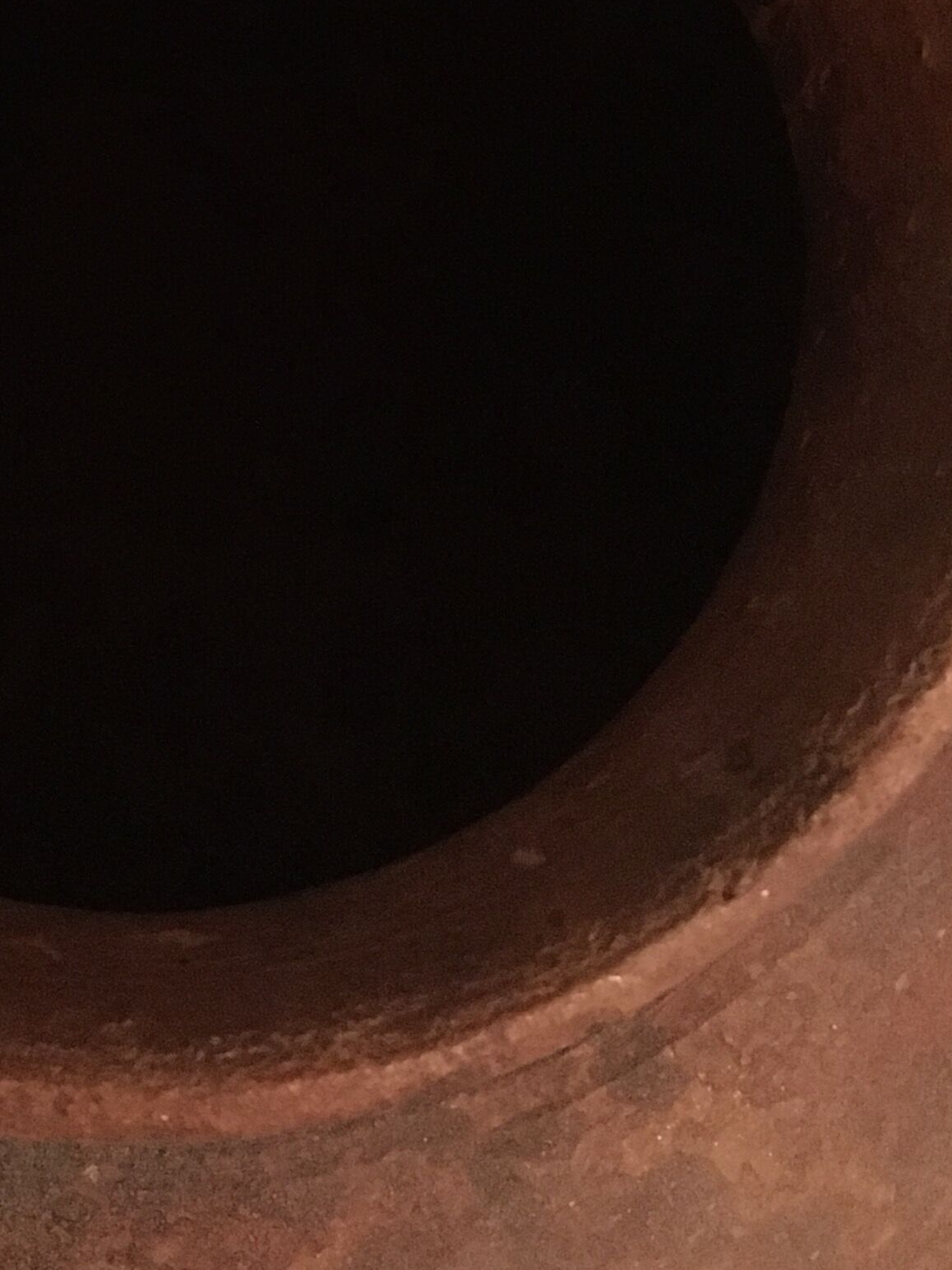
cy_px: 60
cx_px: 217
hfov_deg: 19.2
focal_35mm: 76
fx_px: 2787
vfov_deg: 24.7
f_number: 2.2
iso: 640
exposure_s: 1/17
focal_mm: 4.15
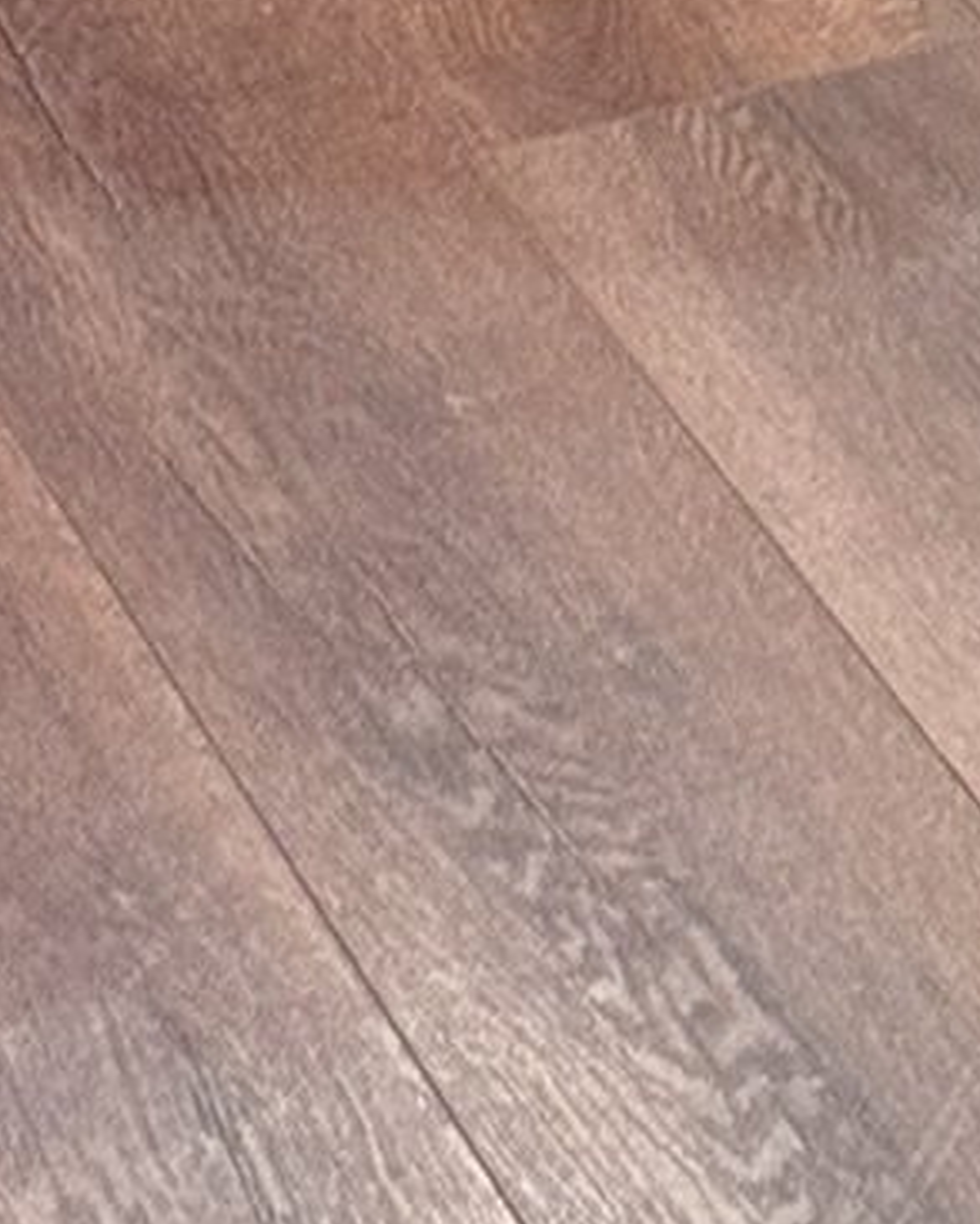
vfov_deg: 6.8
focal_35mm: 262
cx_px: 1485
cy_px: -2167
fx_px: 9495
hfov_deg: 5.8
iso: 160
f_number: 1.78
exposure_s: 1/41
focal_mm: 6.76
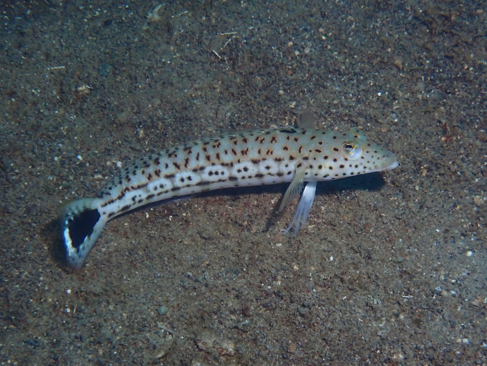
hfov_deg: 19.6
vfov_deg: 14.8
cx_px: 244
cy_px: 183
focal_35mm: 100
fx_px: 1407
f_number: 6.3
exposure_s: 1/200
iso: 200
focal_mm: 18
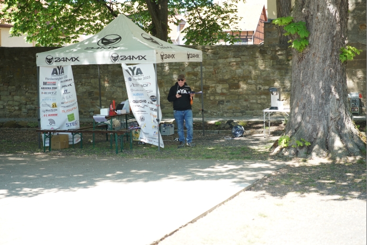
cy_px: 122
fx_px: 713
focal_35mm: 70
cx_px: 184
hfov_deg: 28.9
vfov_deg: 19.4
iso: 500
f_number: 2.8
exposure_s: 1/640
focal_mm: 70
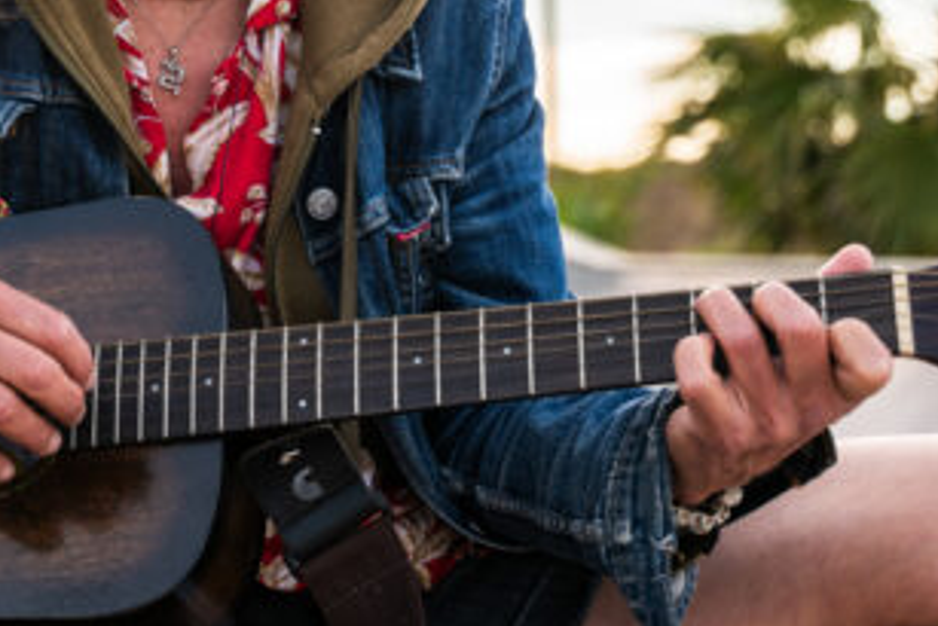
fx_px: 2607
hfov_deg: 20.3
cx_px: 333
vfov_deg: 13.6
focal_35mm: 100
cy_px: 144
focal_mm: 40
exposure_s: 1/640
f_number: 3.2
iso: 200
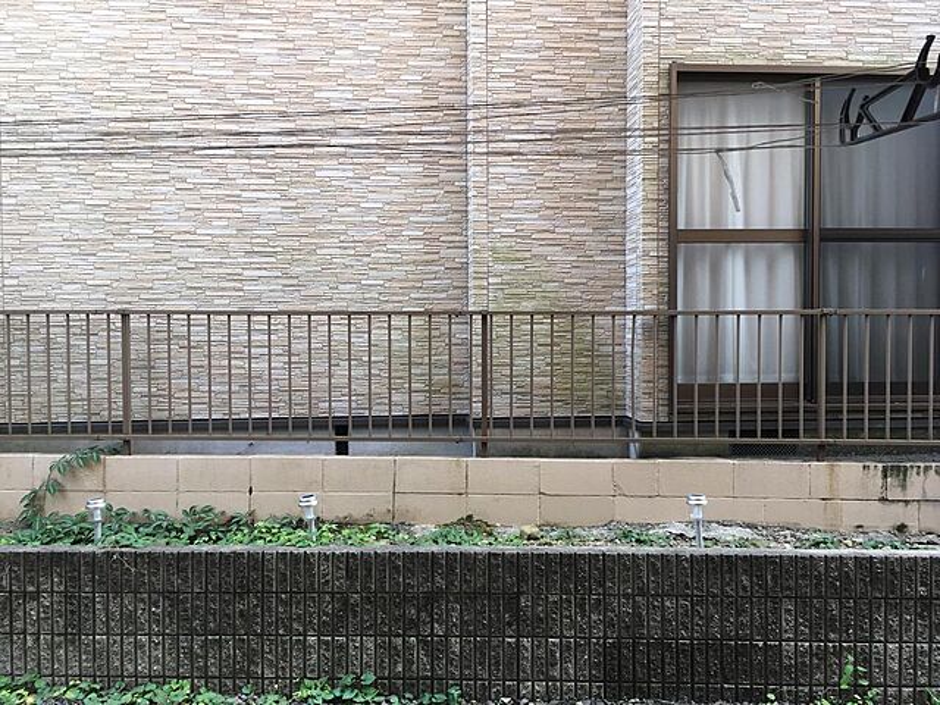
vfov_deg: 48.2
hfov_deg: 61.7
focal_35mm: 29
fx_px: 787
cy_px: 352
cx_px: 470
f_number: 2.2
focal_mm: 4.15
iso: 32
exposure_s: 1/120
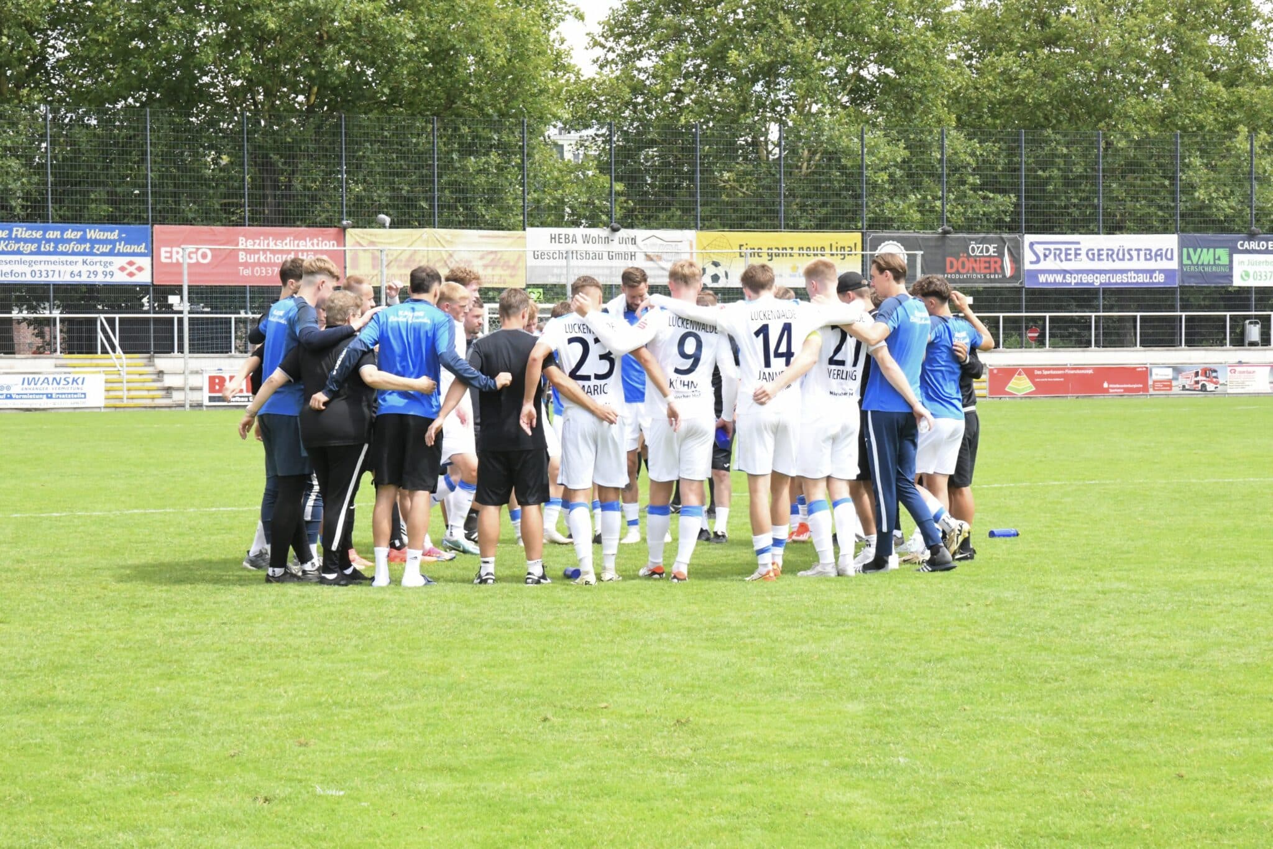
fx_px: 2475
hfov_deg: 28.8
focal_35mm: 70
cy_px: 424
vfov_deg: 19.5
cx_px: 636
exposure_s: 1/640
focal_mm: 70
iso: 4000
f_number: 18
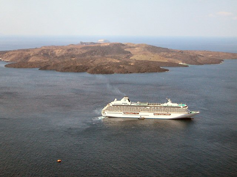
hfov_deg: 33.2
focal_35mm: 58
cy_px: 88
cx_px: 118
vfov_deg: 25.2
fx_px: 397
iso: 100
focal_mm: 8.9
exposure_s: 1/798
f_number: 3.4
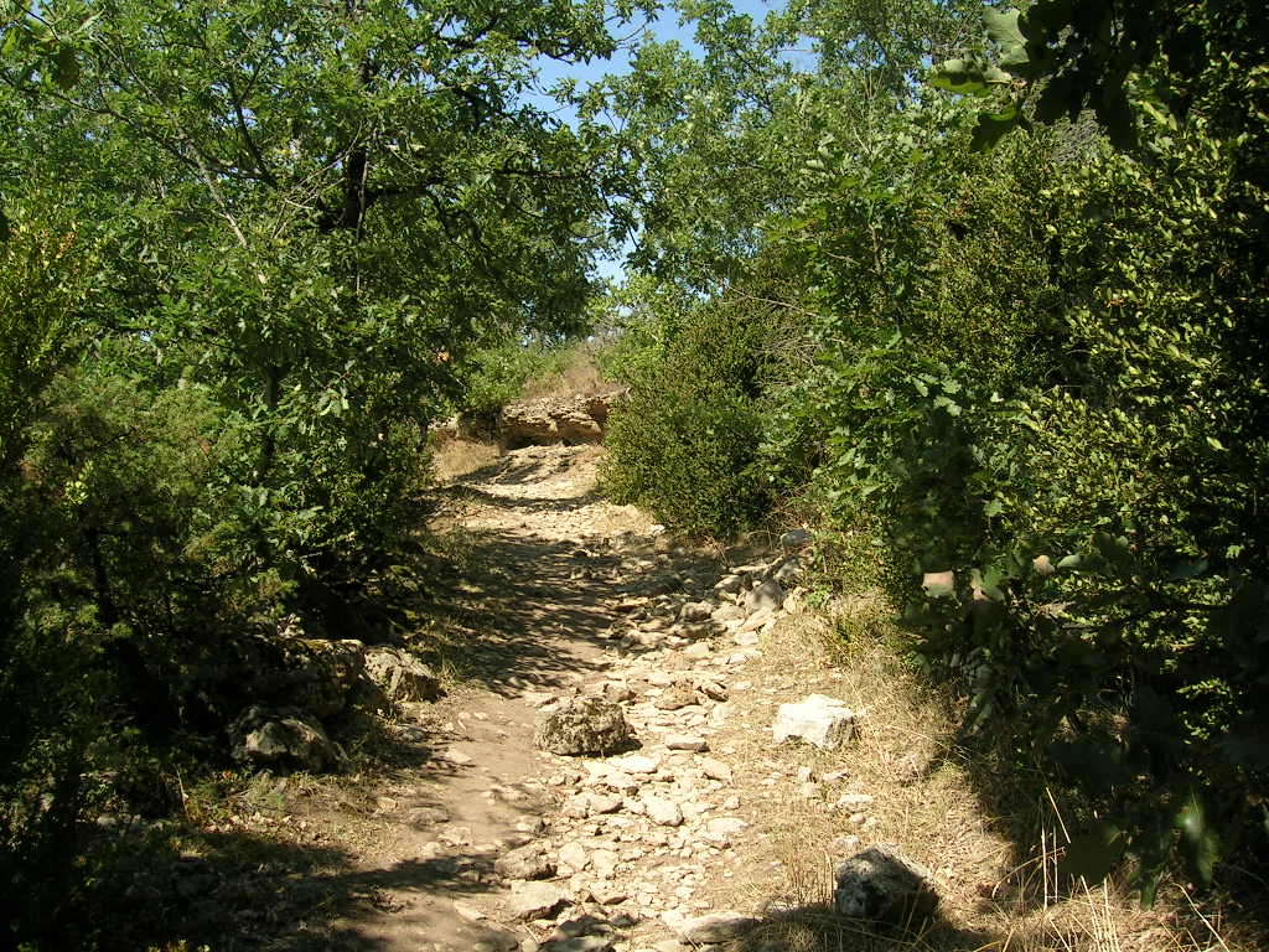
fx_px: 1283
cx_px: 634
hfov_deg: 52.6
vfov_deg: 40.7
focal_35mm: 35
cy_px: 476
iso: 50
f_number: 4.8
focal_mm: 5.4
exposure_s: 1/274
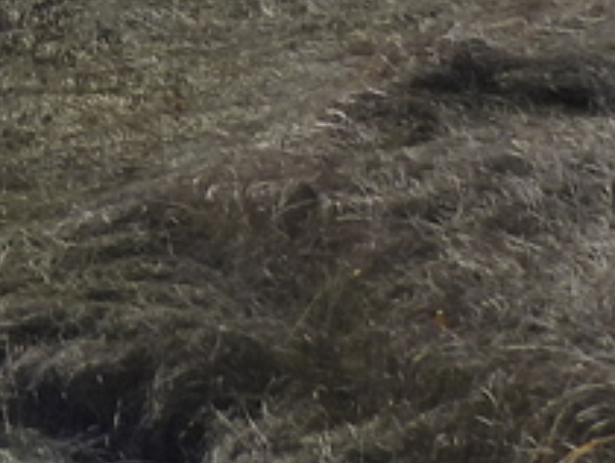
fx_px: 2597
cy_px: -762
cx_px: -811
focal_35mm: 146
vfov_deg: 8.9
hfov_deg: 11.4
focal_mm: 4.3
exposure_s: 1/1600
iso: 100
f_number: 2.8
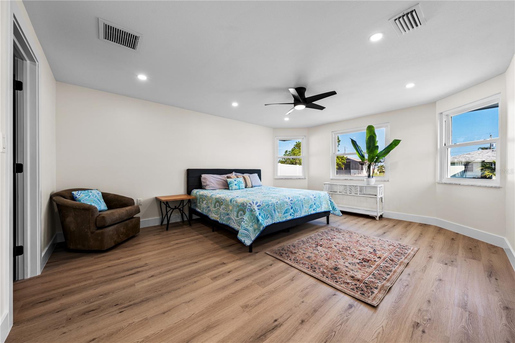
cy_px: 172
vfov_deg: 85.4
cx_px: 258
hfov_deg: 108.3
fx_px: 186
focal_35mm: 13
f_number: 8
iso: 400
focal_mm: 13
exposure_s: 1/10
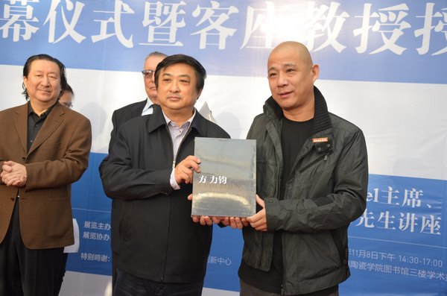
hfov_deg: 41.2
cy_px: 148
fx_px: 595
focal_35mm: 48
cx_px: 224
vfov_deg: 27.9
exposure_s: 1/100
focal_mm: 32
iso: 200
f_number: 4.2
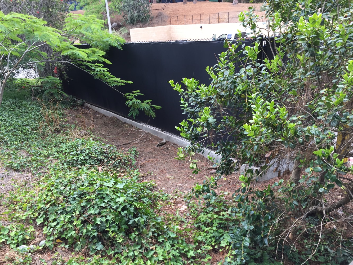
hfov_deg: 61.7
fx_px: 296
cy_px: 132
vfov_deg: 48.2
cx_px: 176
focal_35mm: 29
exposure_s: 1/161
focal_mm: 4.15
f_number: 2.2
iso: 32
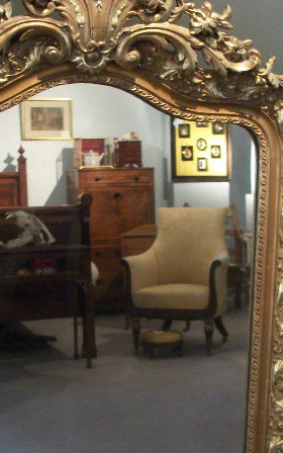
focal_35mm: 66
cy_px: 353
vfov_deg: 30.4
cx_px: 104
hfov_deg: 19.7
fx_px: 814
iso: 320
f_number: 2.9
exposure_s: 1/8
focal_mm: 5.7
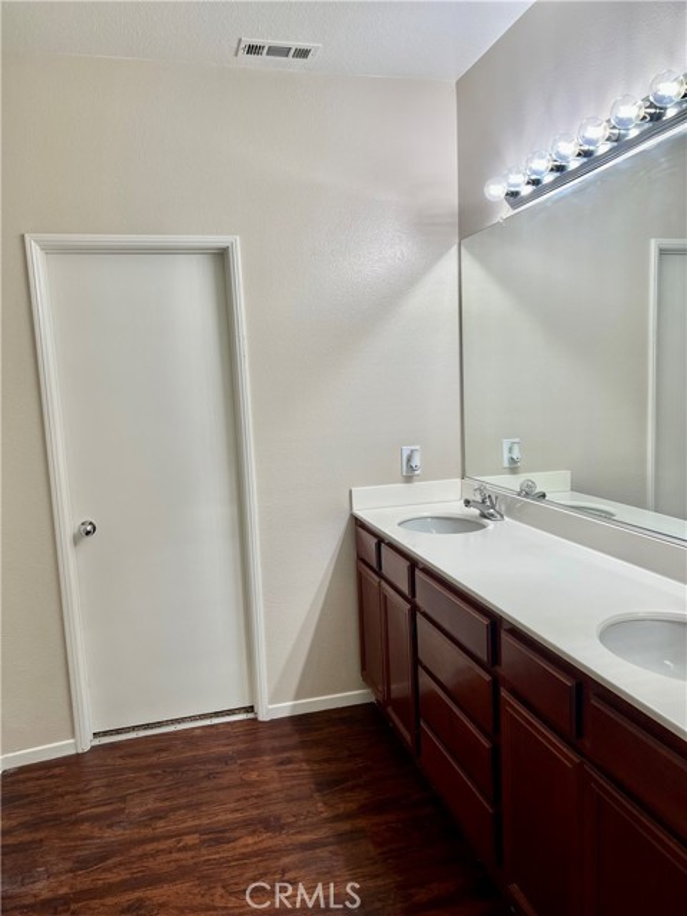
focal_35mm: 26
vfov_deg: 67.3
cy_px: 458
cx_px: 344
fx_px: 688
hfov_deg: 53.1
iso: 40
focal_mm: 5.7
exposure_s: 1/120
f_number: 1.5
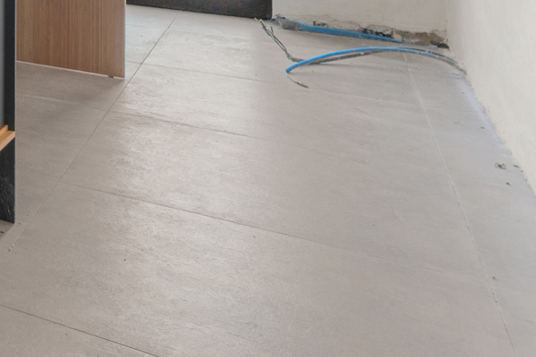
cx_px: -507
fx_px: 834
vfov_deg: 20.3
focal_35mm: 56
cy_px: -196
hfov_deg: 20.1
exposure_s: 1/3
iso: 250
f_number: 9
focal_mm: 14
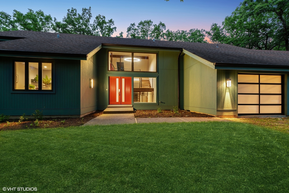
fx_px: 120
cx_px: 144
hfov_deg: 100.4
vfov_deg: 77.4
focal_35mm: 15
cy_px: 96
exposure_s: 4
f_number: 8
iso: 200
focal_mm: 15
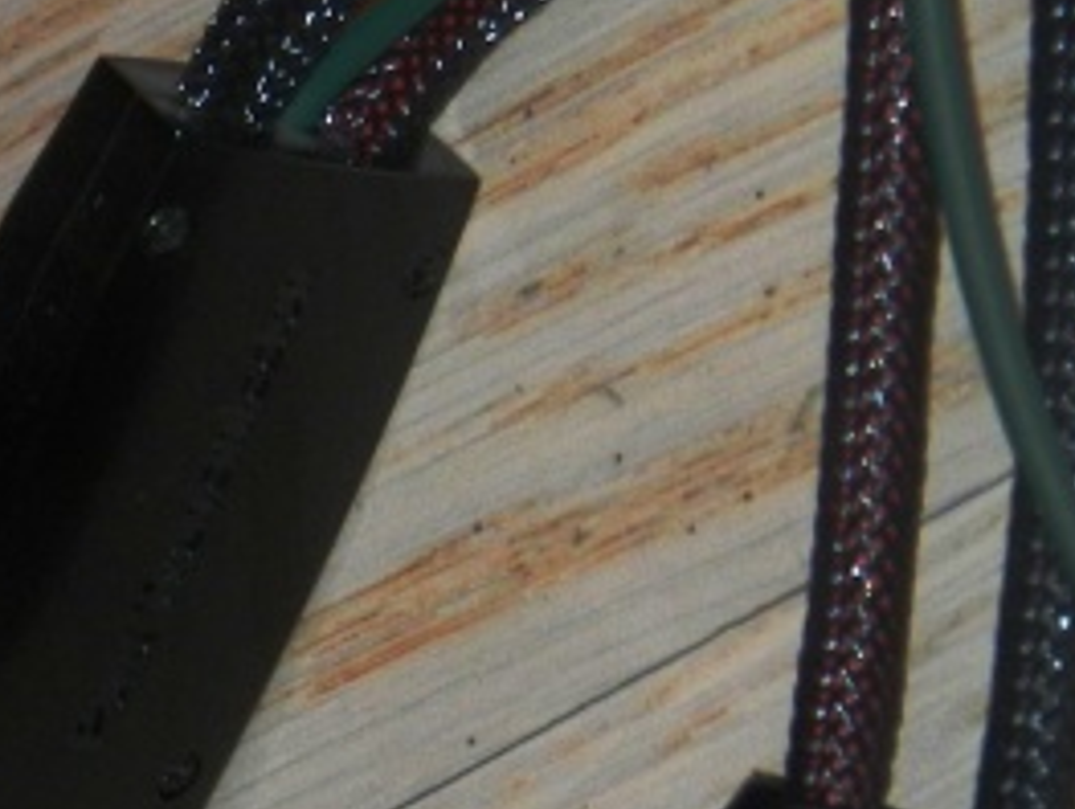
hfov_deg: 4.8
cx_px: 1516
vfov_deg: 3.6
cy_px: 711
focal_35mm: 412
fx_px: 12812
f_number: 5
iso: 200
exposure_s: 1/30
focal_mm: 19.1
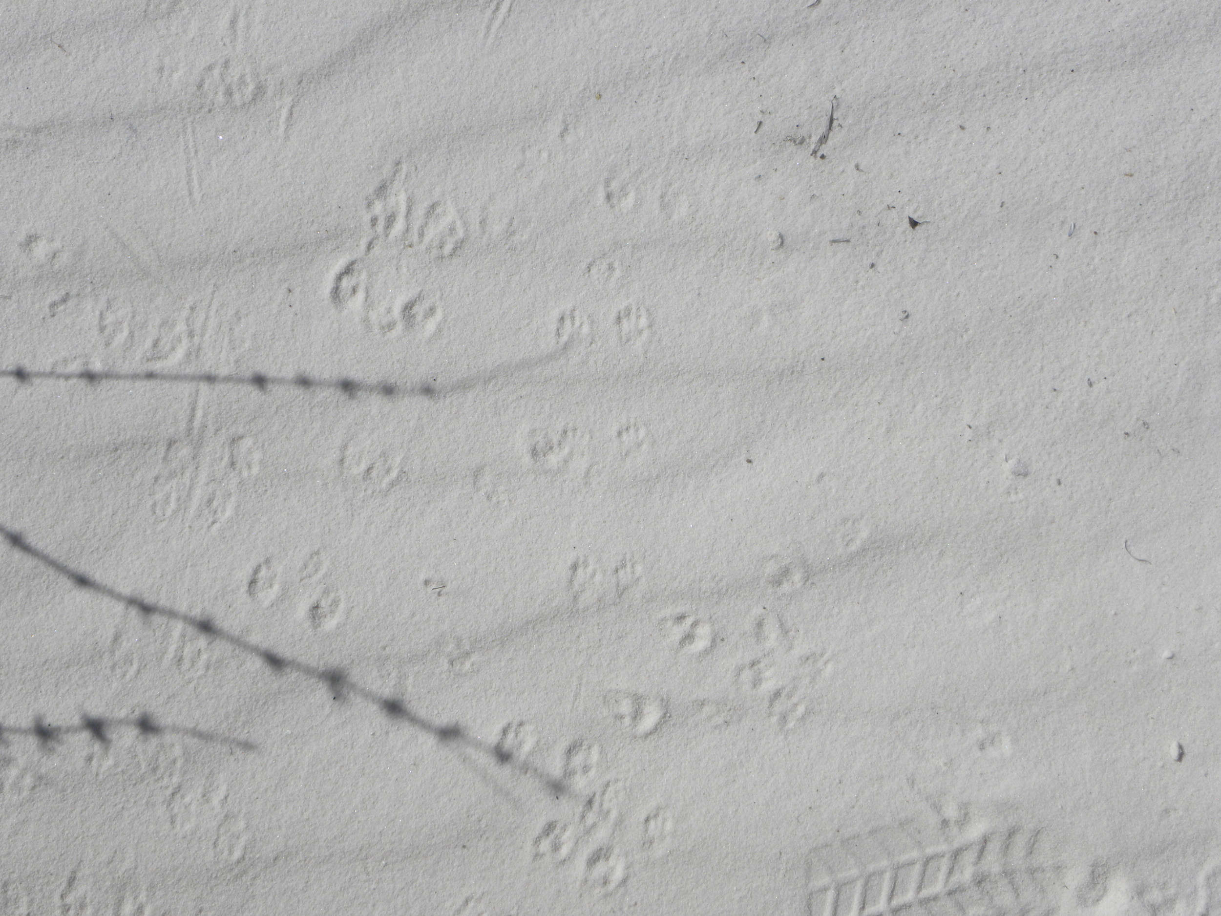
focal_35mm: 75
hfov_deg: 26.0
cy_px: 458
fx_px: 2645
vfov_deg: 19.6
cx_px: 610
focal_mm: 13.4
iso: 64
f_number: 8
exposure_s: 1/604
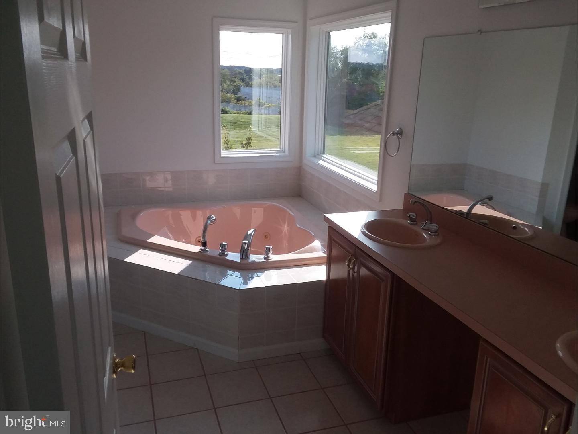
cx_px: 289
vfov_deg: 48.2
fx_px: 484
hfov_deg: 61.7
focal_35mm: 29
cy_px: 217
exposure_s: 1/519
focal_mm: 2.47
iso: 40
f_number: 1.9
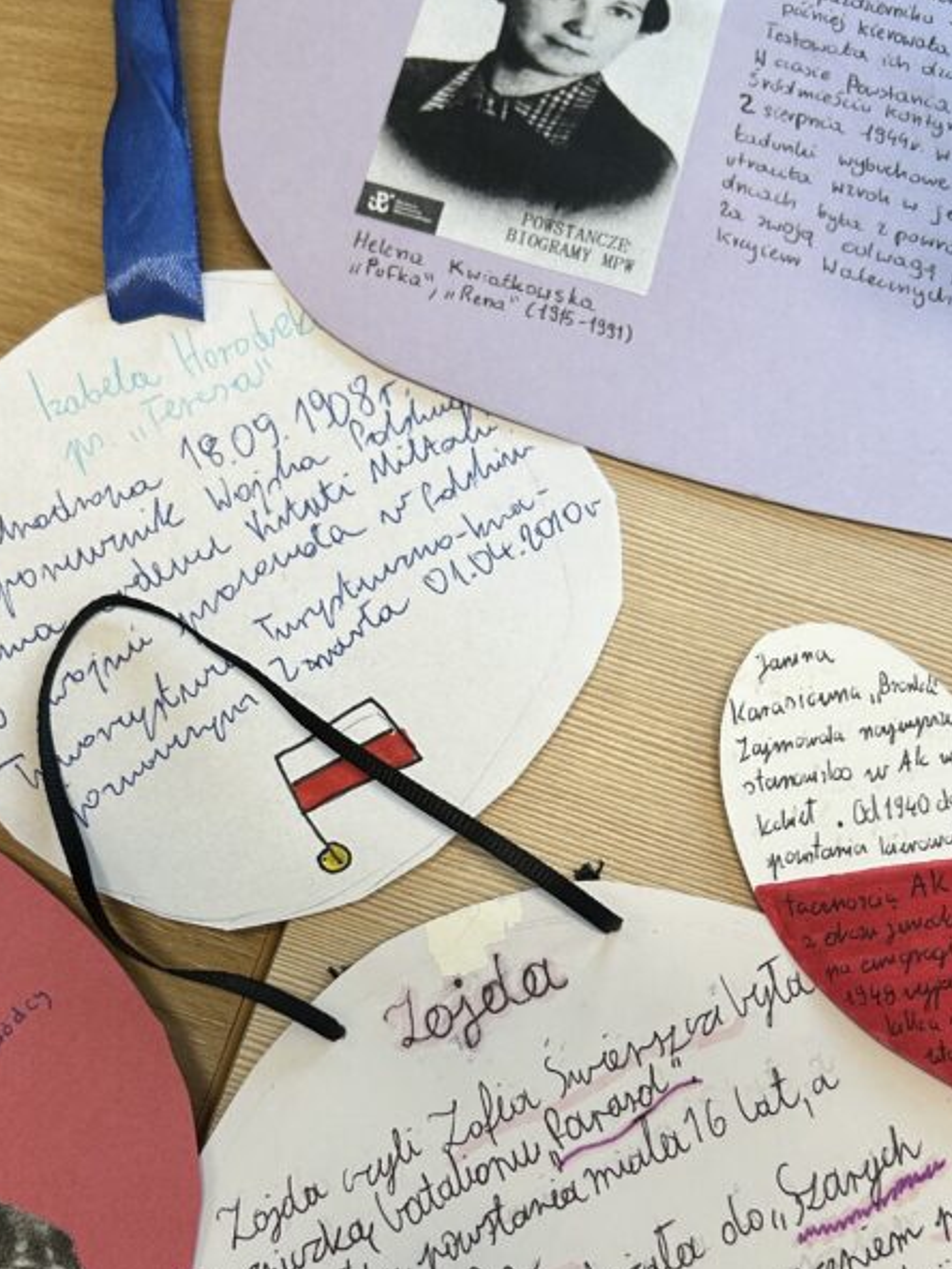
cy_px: 870
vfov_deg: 41.4
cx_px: 412
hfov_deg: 32.1
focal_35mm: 45
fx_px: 1650
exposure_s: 1/100
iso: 100
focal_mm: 5.7
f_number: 1.5
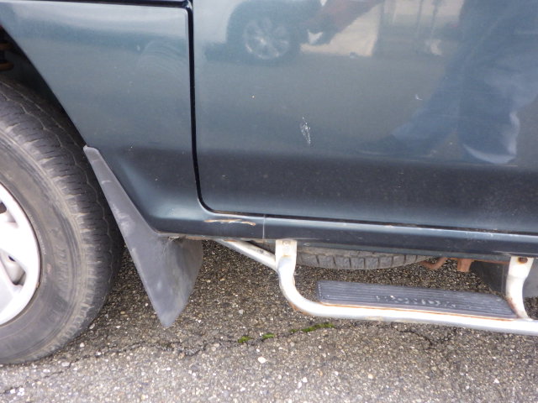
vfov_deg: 49.7
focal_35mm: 28
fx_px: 435
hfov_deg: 63.4
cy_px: 202
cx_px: 269
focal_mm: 5
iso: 125
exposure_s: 1/60
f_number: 3.5
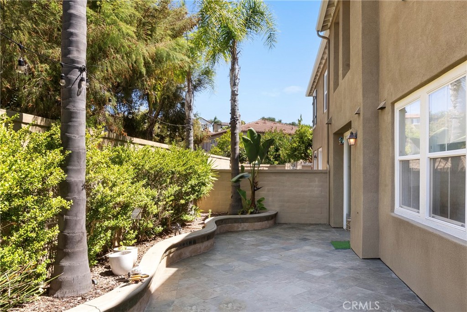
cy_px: 156
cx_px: 234
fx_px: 208
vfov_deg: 73.8
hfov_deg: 96.7
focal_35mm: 16
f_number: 18
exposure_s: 1/8
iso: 400
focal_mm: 16
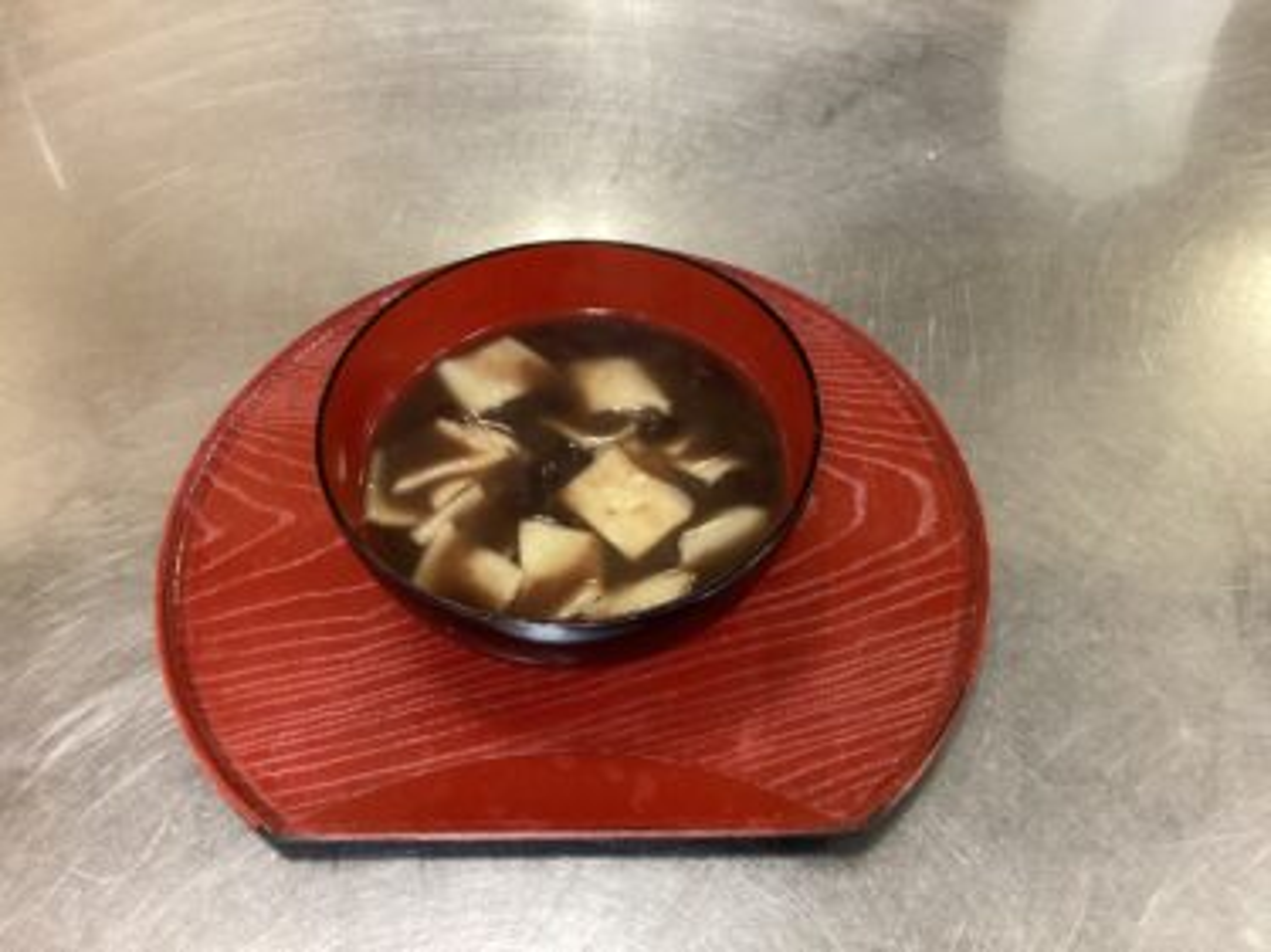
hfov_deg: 58.4
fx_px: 1138
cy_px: 476
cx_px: 636
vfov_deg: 45.4
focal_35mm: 31
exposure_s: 1/50
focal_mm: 3.3
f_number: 2.4
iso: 320
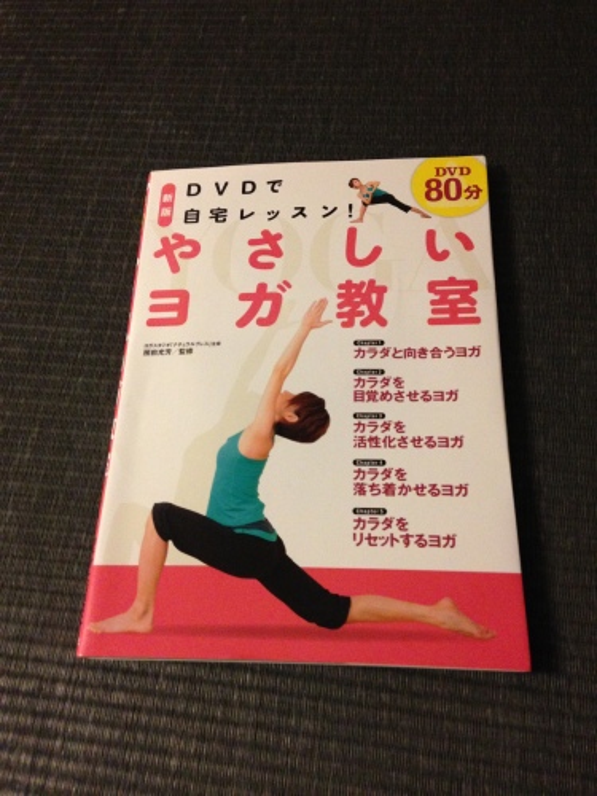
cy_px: 398
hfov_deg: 42.9
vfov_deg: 55.4
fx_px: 759
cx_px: 298
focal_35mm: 33
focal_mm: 4.12
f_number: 2.4
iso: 400
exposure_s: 1/20
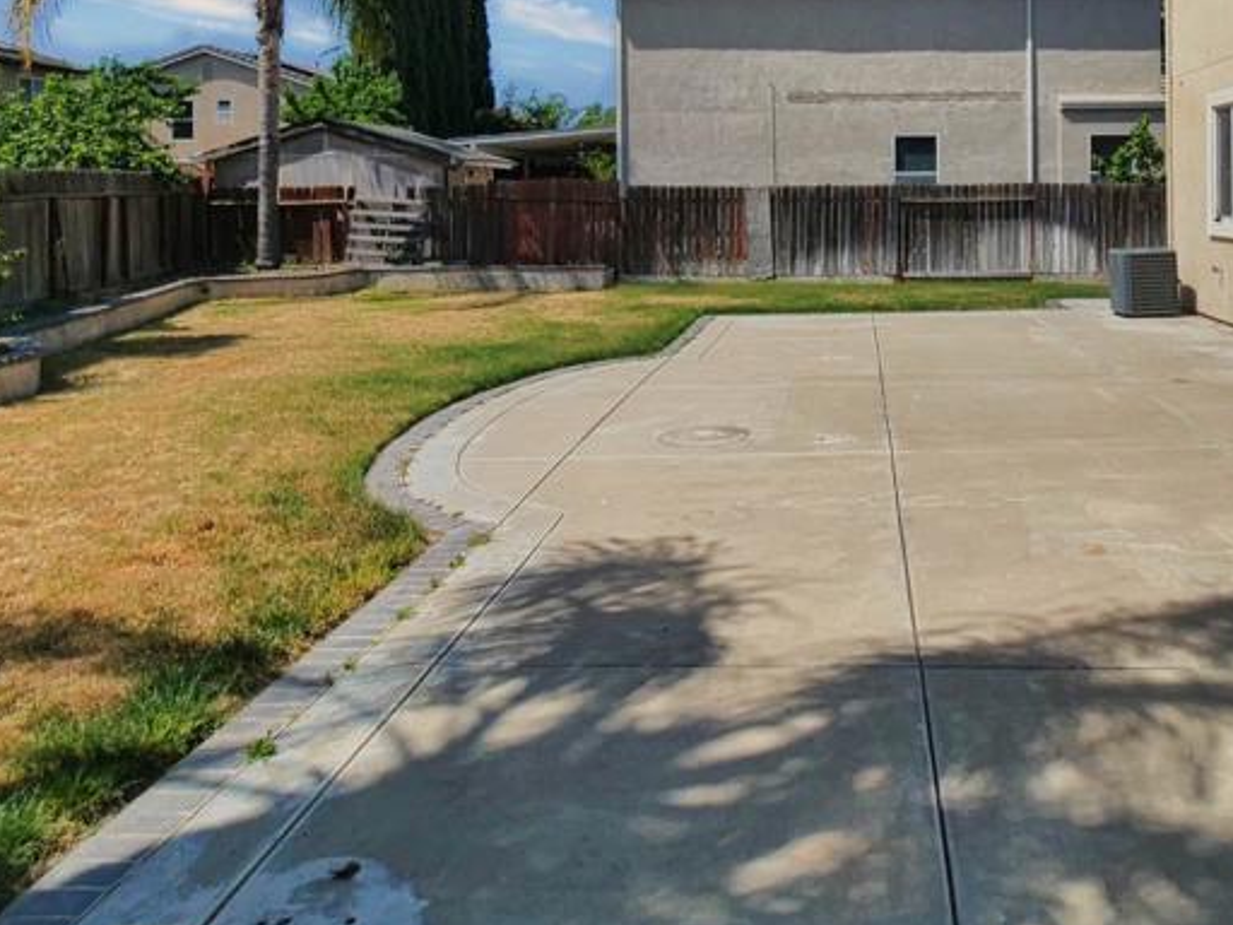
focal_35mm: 28
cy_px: 183
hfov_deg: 61.1
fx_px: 997
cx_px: 872
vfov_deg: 47.0
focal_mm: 7
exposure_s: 1/4000
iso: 320
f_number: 4.5
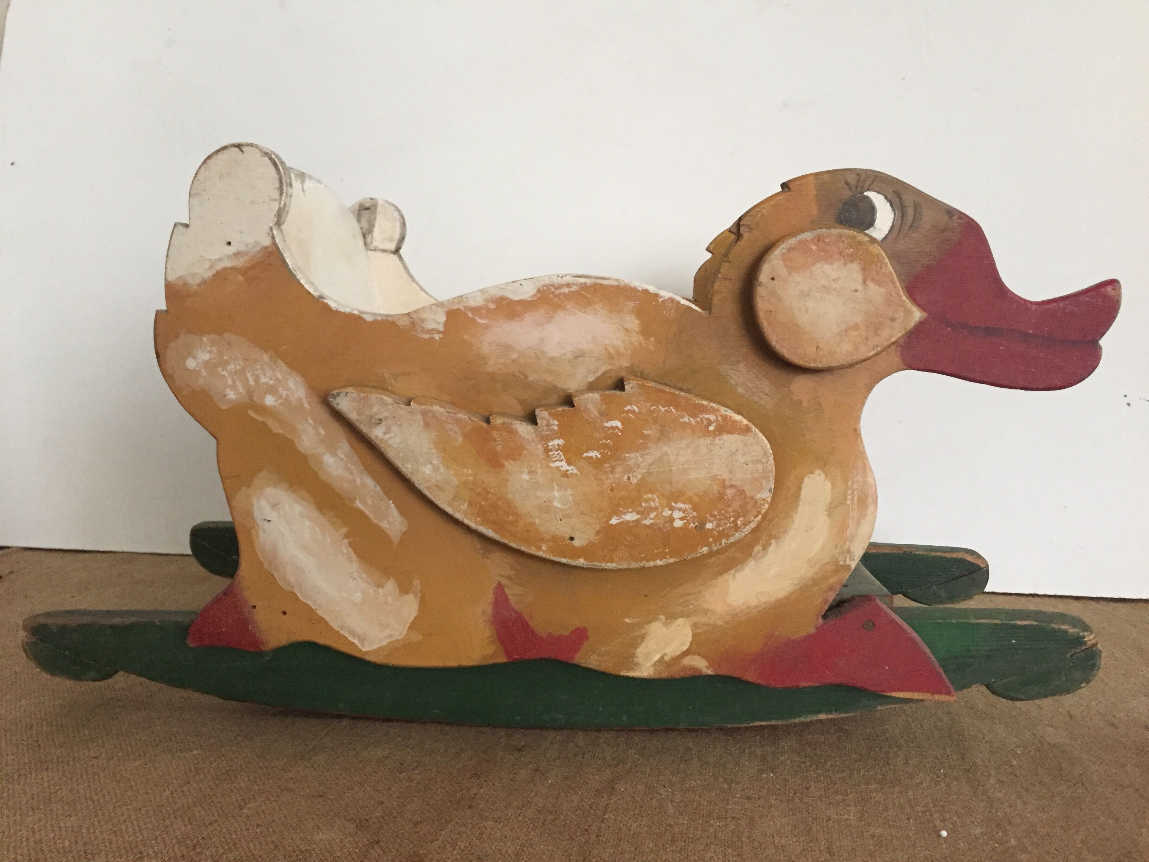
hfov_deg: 61.7
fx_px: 963
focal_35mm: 29
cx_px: 574
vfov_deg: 48.2
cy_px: 431
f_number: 2.2
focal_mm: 4.15
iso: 250
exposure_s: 1/17
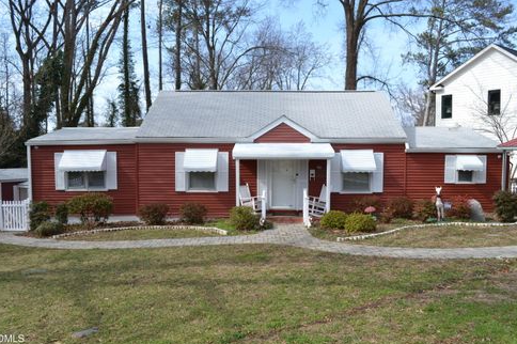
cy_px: 177
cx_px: 263
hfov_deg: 60.3
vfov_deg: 42.3
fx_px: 445
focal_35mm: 31
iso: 100
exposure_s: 1/200
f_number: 7.1
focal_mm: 20
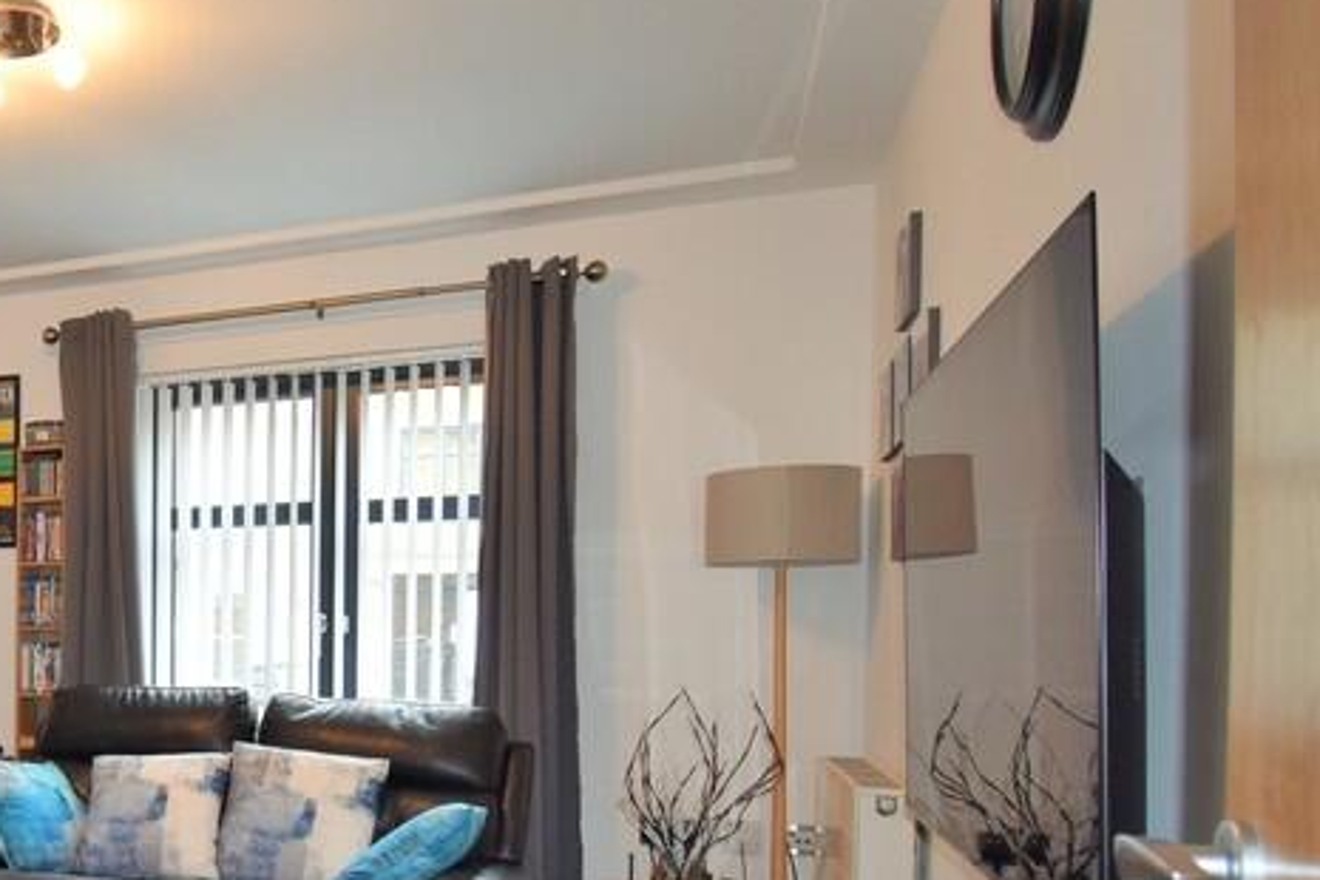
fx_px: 1210
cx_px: 9
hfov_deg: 47.7
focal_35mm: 33
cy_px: 677
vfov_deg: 38.8
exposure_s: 1/80
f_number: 4.5
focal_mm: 10
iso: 800
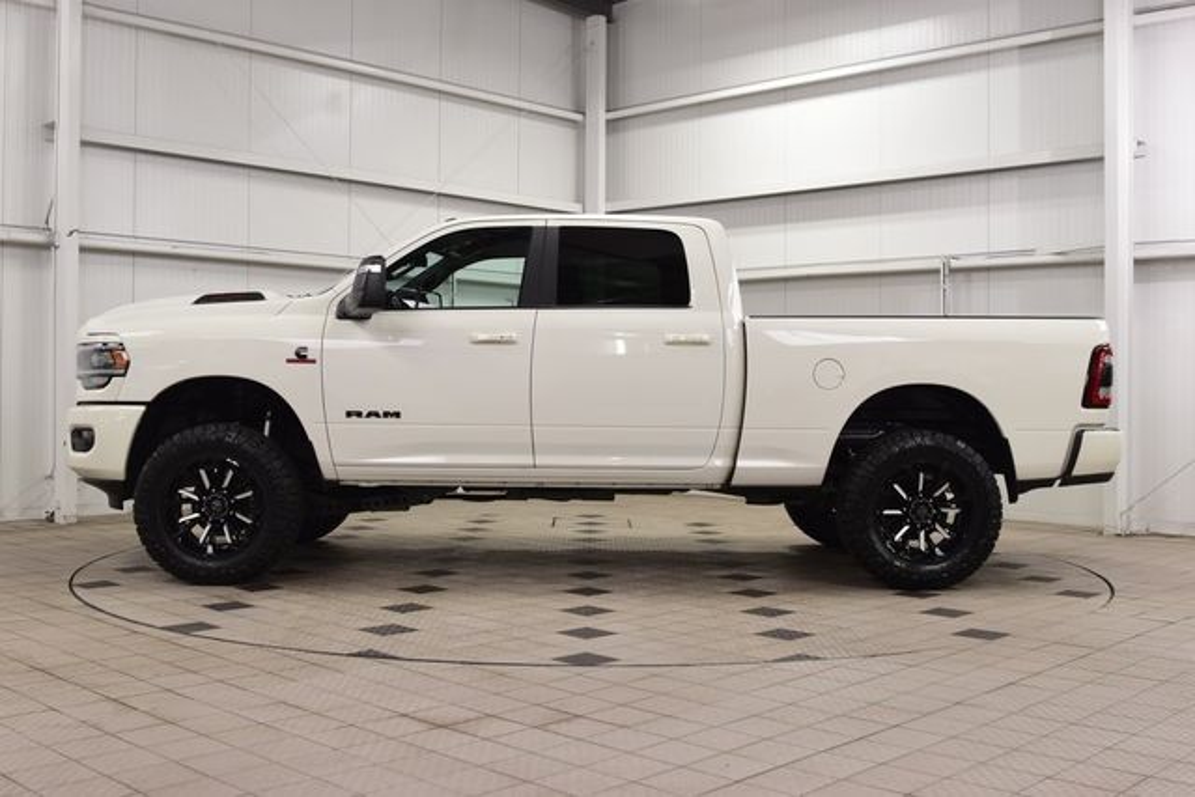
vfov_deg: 34.2
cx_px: 598
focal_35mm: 39
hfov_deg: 49.5
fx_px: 1295
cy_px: 398
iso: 500
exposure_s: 1/30
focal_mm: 26
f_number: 7.1
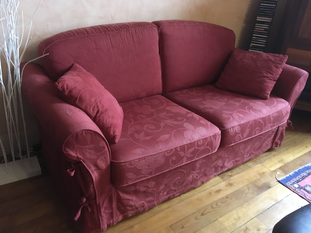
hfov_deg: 61.7
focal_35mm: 29
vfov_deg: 48.2
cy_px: 116
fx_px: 261
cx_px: 156
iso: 400
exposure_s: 1/17
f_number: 2.2
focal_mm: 4.15
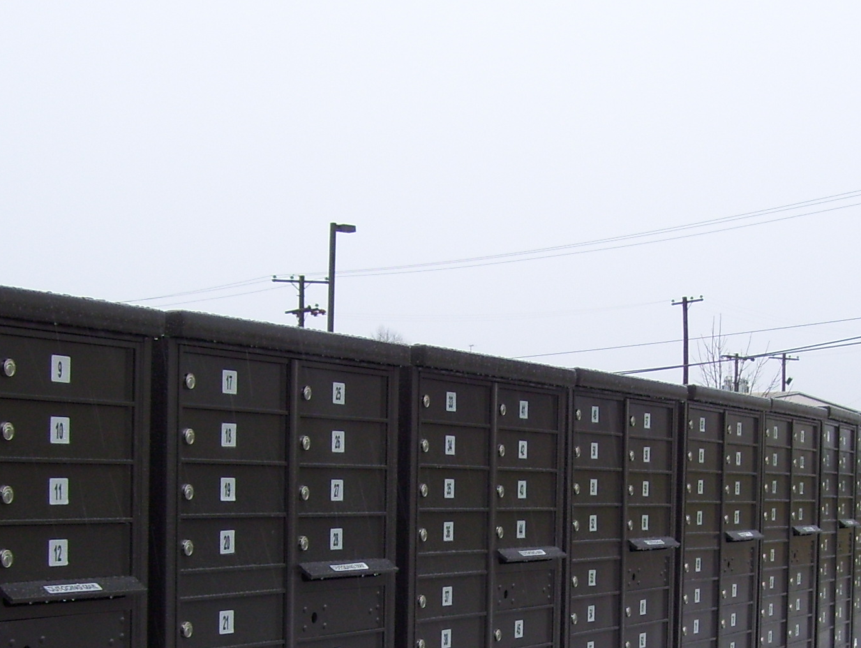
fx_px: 1893
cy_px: 622
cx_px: 544
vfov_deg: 19.0
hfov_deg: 25.5
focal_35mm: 76
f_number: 2.7
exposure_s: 1/125
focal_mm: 6
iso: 80
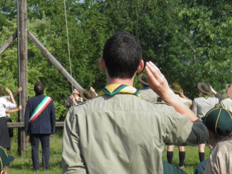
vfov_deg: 11.0
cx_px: 42
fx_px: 899
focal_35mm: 134
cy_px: -4
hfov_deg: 14.6
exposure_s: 1/640
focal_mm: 11.2
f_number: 3.8
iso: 50
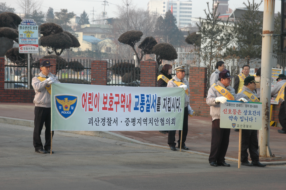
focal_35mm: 93
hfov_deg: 21.9
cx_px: 143
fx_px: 738
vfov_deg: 14.7
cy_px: 95
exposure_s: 1/160
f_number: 6.3
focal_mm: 62
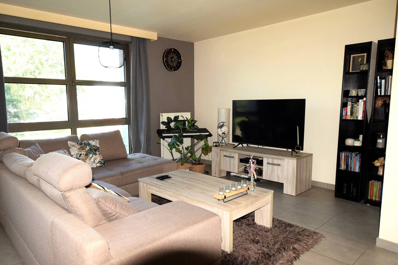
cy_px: 138
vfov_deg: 49.6
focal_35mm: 26
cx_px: 183
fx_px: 288
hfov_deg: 69.3
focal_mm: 16
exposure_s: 1/60
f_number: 6.3
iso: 1600
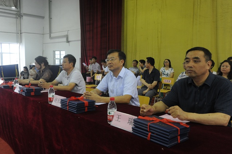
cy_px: 77
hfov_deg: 55.8
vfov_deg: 38.8
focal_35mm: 34
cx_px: 116
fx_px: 219
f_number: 8
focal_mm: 34
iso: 3200
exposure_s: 1/30
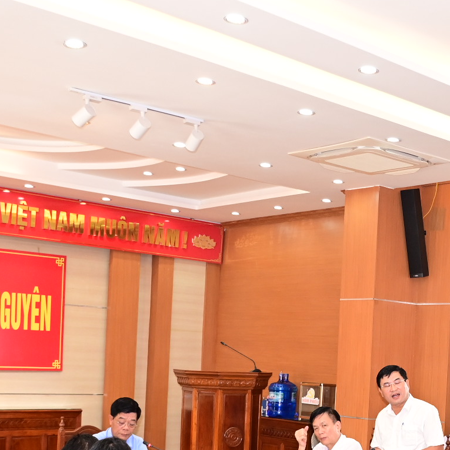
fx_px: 868
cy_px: 382
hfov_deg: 28.1
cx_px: 395
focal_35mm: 59
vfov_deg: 28.2
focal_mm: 18
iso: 1250
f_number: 3.5
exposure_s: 1/200
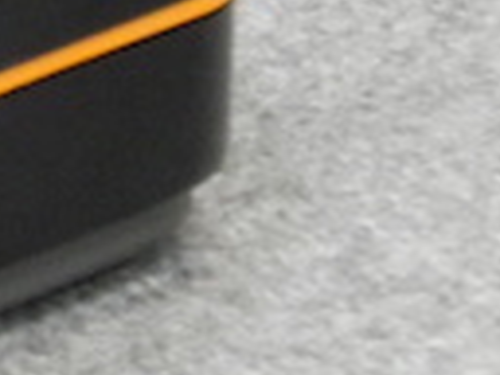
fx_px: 10169
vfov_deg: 2.1
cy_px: -266
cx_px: -1344
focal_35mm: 704
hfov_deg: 2.7
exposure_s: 1/20.1
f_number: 4.5
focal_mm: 20.1
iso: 400
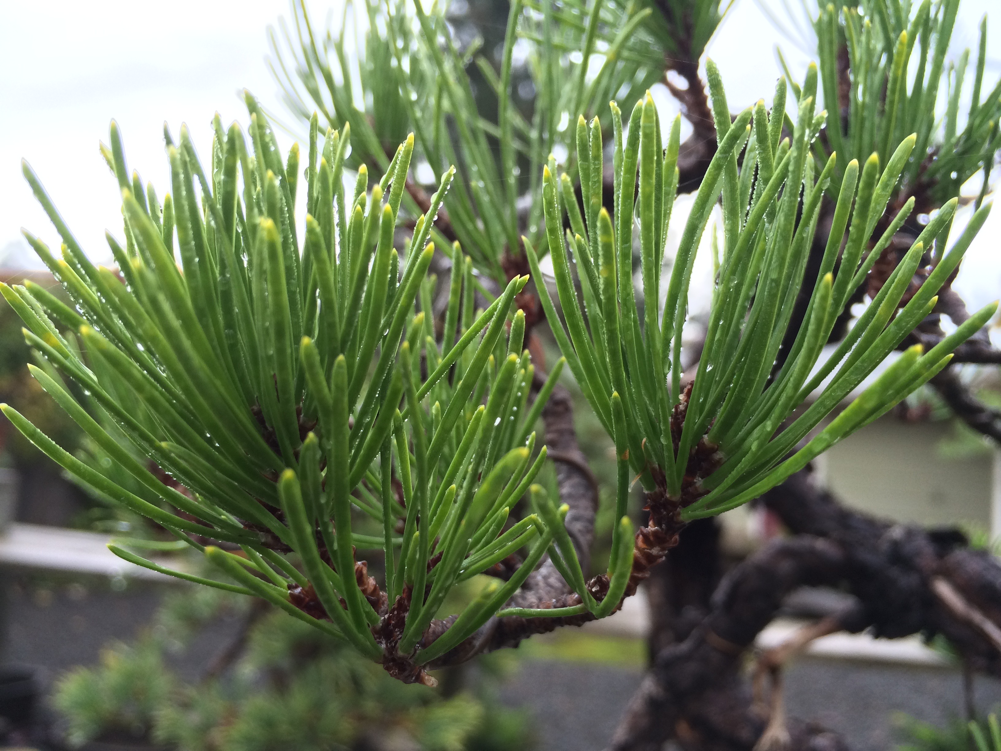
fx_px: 839
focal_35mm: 29
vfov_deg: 48.2
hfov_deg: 61.7
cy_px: 376
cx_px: 500
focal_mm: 4.15
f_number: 2.2
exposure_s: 1/120
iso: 64
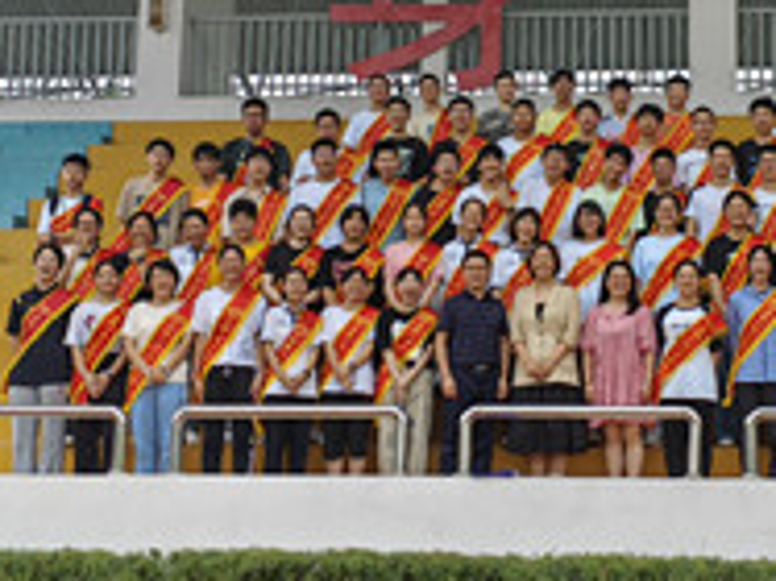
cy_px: 120
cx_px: 569
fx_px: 1725
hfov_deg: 25.1
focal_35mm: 77
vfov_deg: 18.9
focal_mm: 5.54
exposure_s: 1/292
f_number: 1.8
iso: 50
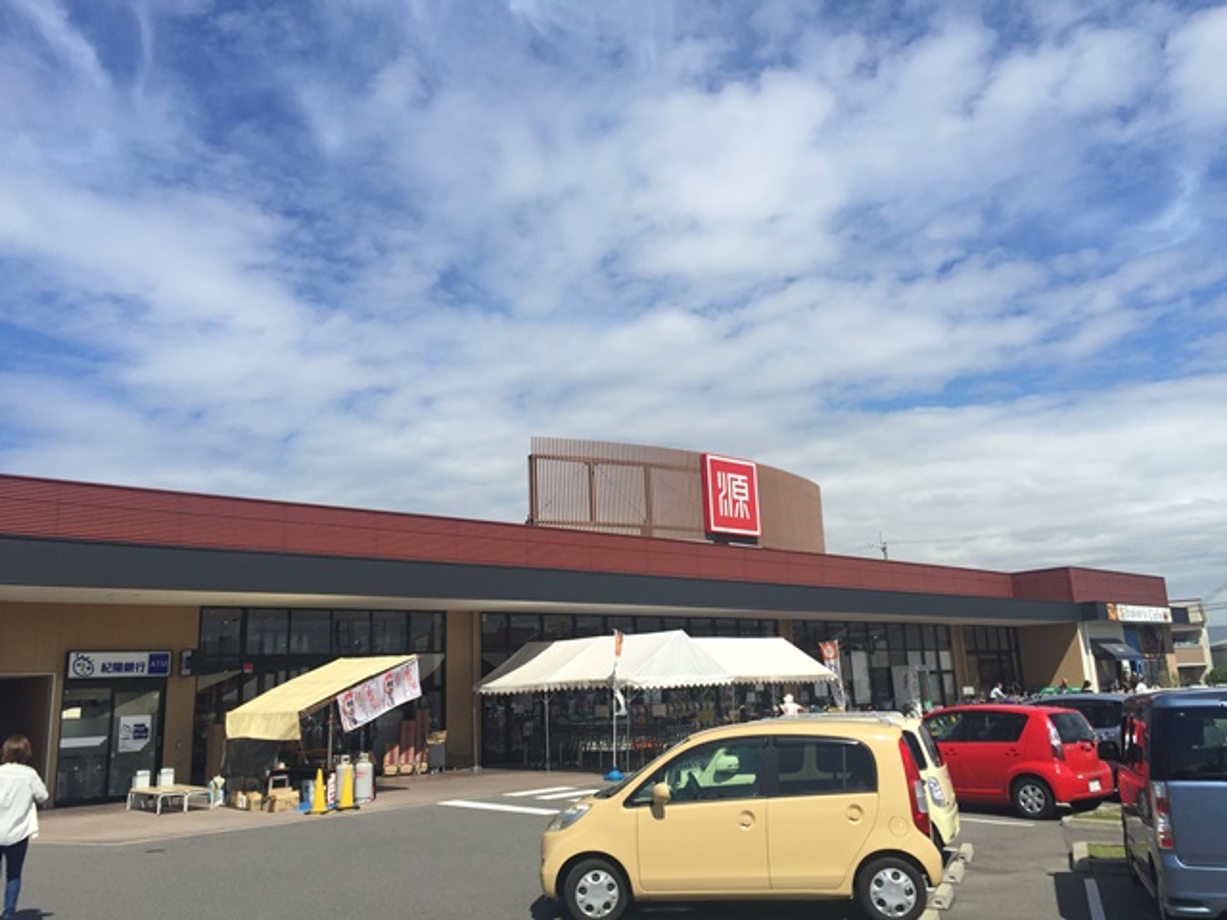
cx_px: 614
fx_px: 1028
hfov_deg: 61.7
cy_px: 460
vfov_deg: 48.2
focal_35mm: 29
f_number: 2.2
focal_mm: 4.15
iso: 32
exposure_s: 1/3049
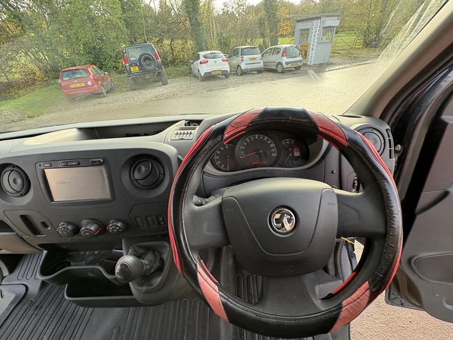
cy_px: 171
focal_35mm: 15
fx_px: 196
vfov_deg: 81.7
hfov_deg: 98.2
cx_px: 229
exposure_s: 1/99
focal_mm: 2.22
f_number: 2.2
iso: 125
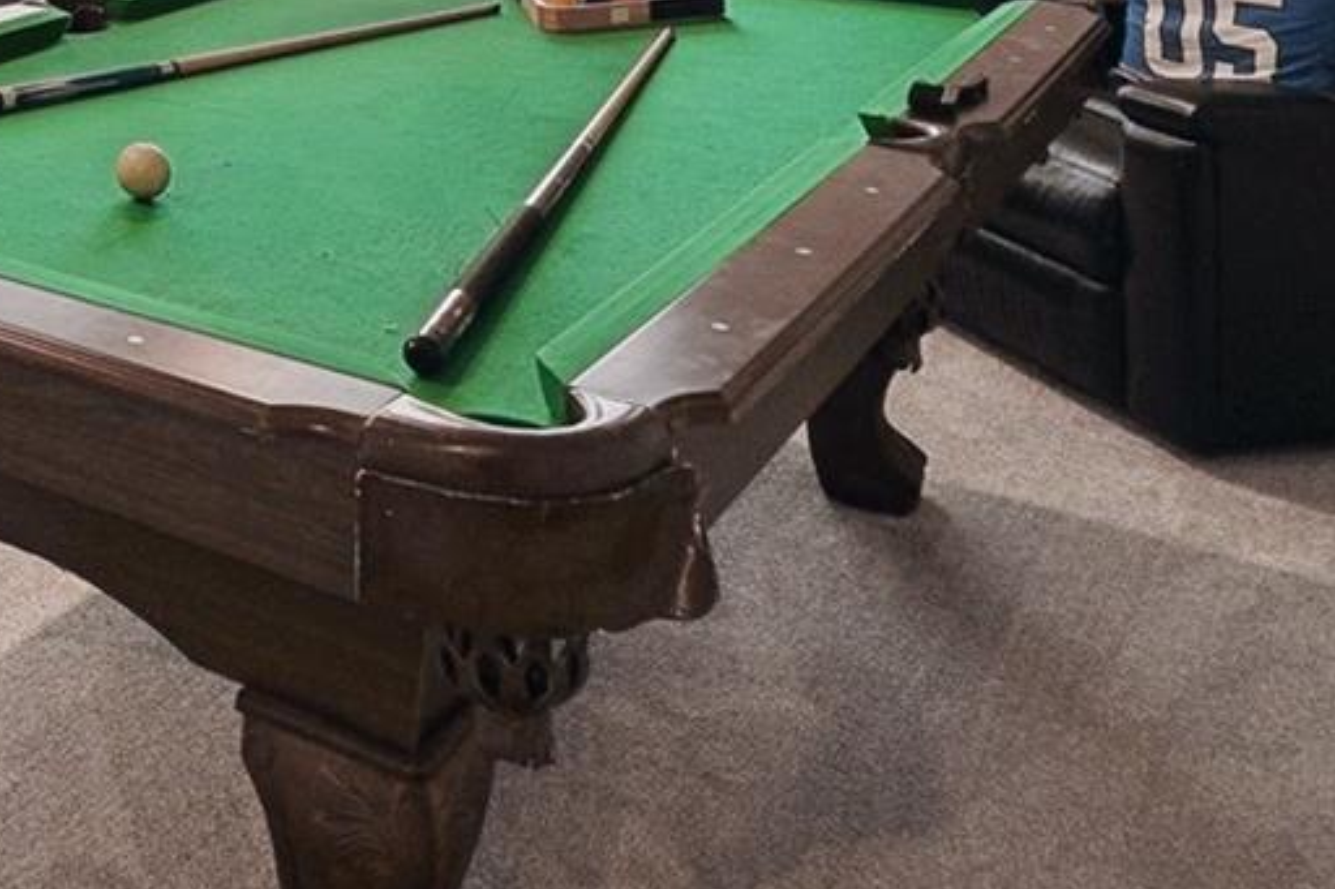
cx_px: -206
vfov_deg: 23.1
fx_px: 1853
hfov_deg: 33.4
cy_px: -342
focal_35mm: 50
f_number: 8
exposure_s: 1/10
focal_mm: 16
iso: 400
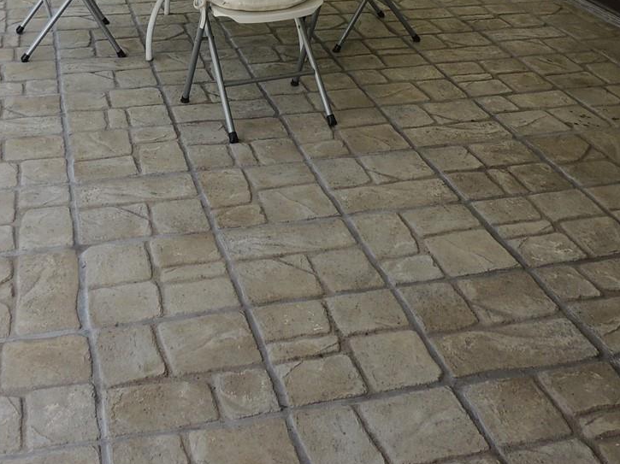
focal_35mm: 53
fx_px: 949
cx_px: 266
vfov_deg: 25.9
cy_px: -12
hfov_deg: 36.1
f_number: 3
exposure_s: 1/160
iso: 100
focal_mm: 4.3
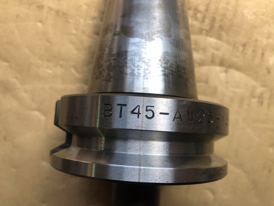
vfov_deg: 49.7
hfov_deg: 63.4
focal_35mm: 28
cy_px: 103
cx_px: 137
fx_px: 222
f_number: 1.8
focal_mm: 3.99
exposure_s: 1/120
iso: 40
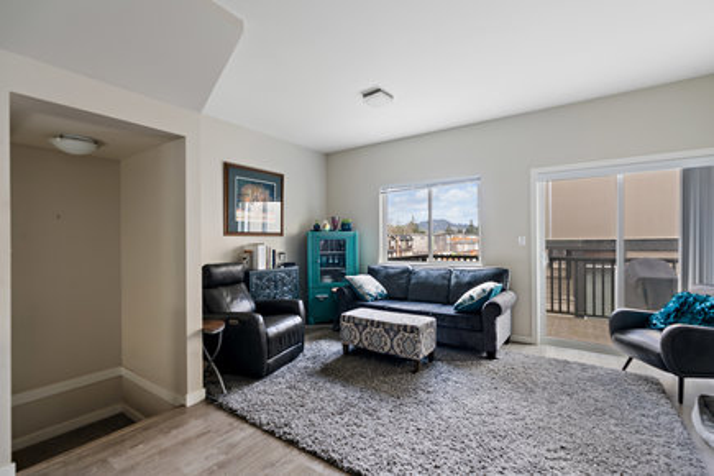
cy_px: 238
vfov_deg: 73.7
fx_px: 317
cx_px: 357
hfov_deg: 96.7
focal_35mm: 16
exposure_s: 1/1.67
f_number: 6.3
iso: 400
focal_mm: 16
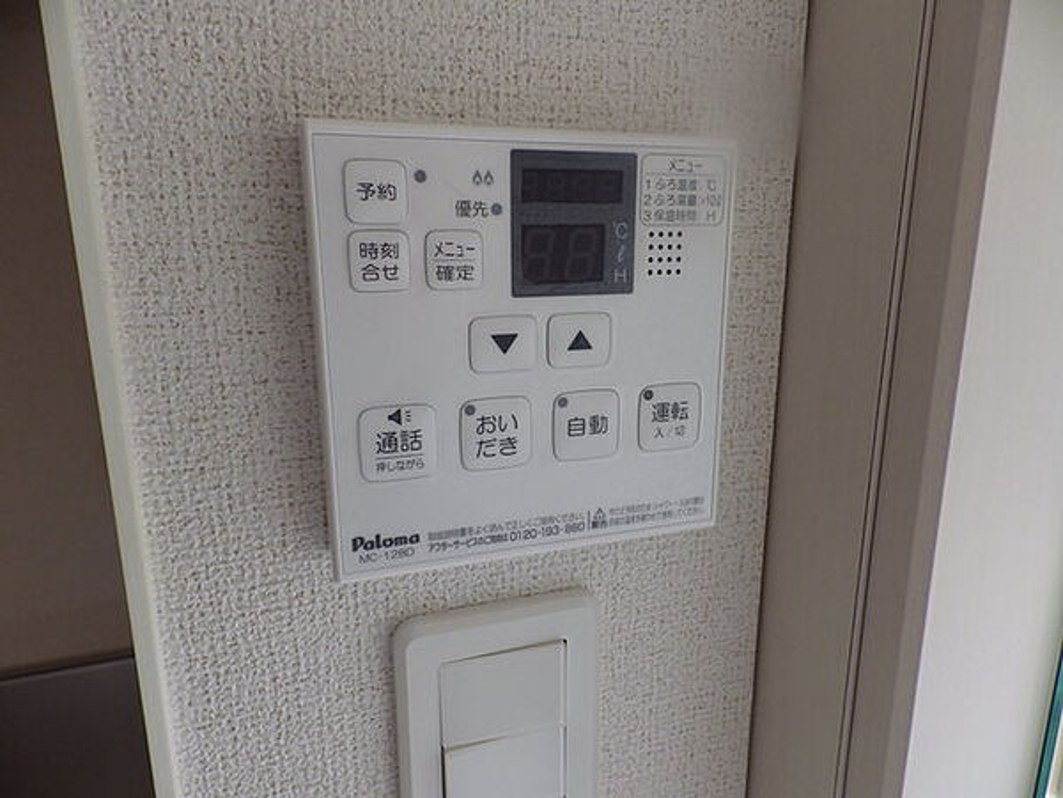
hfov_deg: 76.4
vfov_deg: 61.1
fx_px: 676
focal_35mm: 22
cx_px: 532
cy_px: 399
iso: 100
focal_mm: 4
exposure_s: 1/45
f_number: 3.1
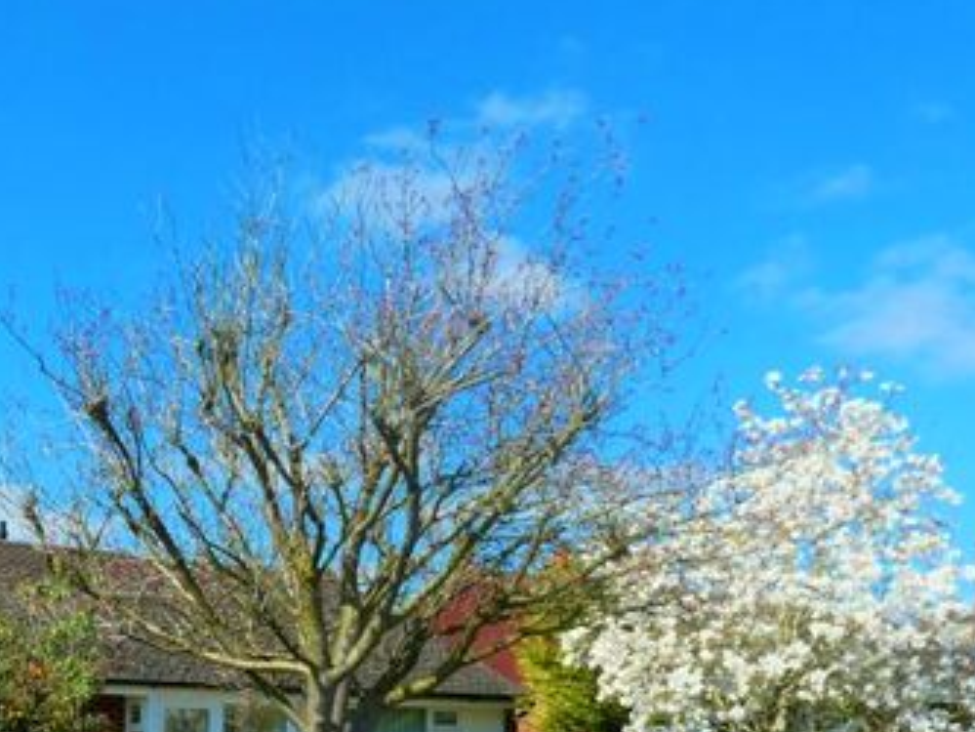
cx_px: 117
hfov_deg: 41.6
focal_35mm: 42
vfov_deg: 31.5
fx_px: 1183
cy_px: 751
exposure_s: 1/800
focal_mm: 3.6
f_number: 3.2
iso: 80
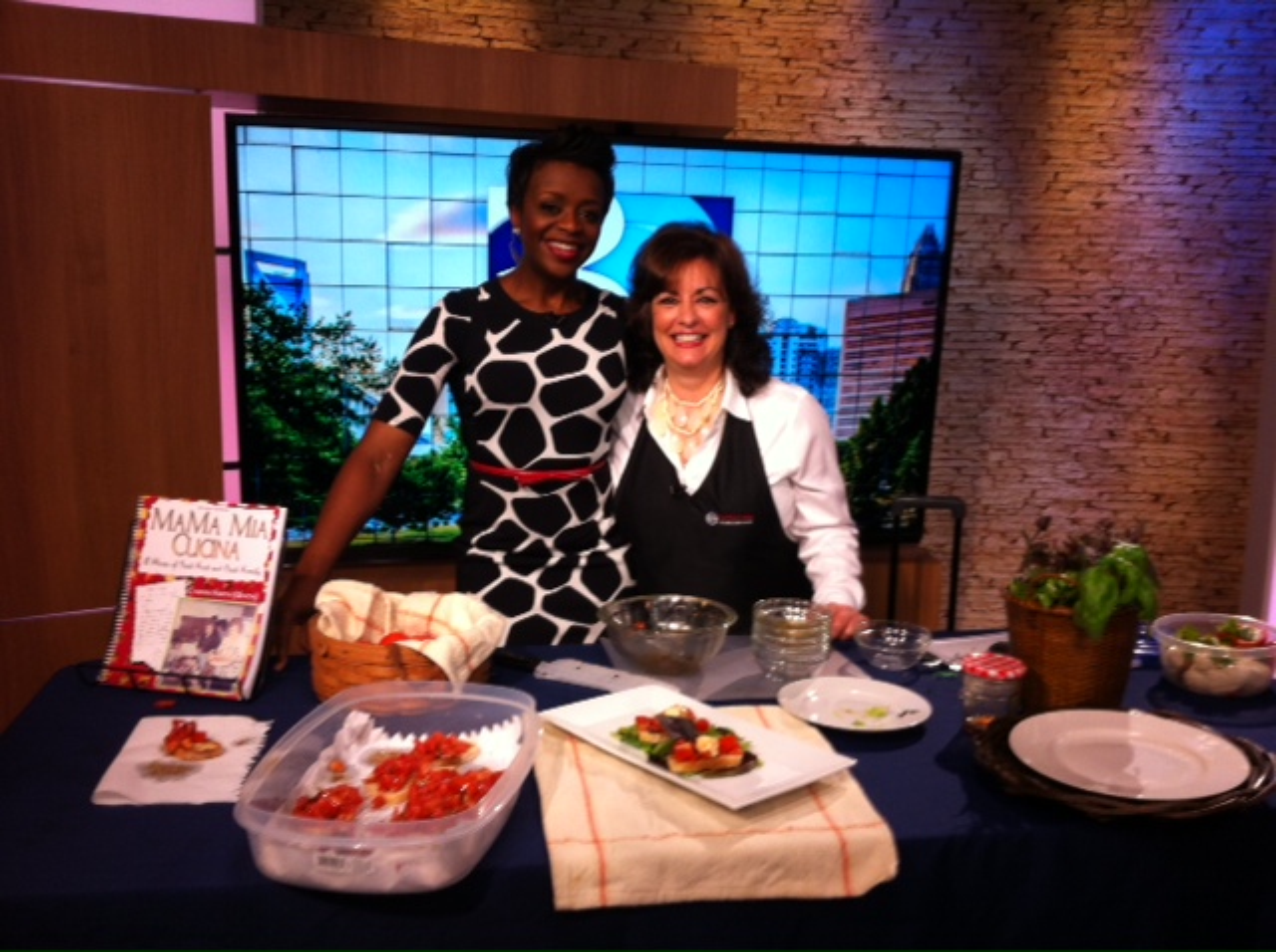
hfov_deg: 52.7
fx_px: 1288
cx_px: 638
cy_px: 476
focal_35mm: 35
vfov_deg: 40.6
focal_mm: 3.85
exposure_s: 1/17
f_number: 2.8
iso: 80
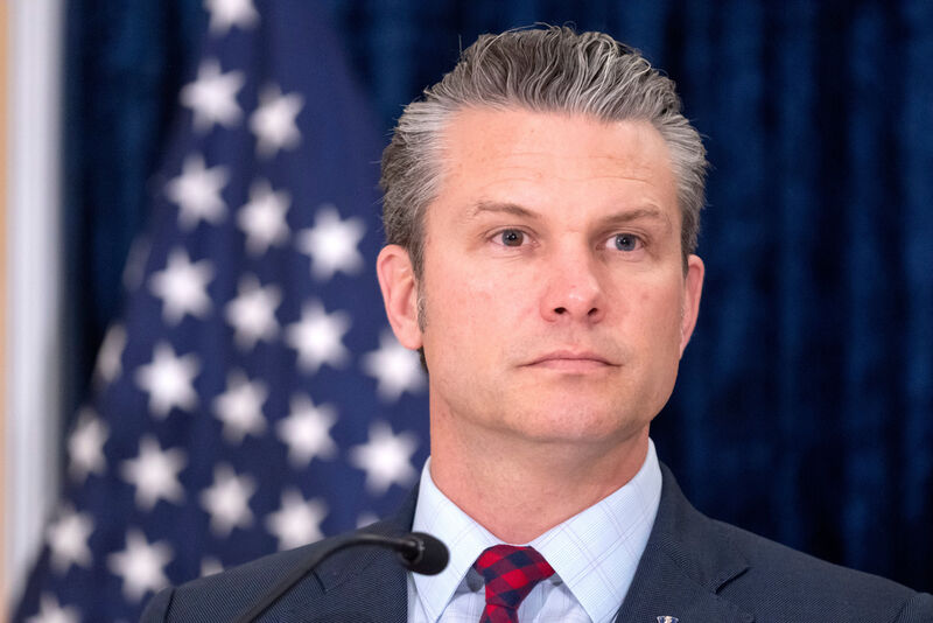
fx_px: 7777
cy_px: 312
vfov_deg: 4.6
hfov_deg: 6.9
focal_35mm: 300
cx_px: 466
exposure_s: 1/400
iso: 5000
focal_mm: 200
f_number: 2.8
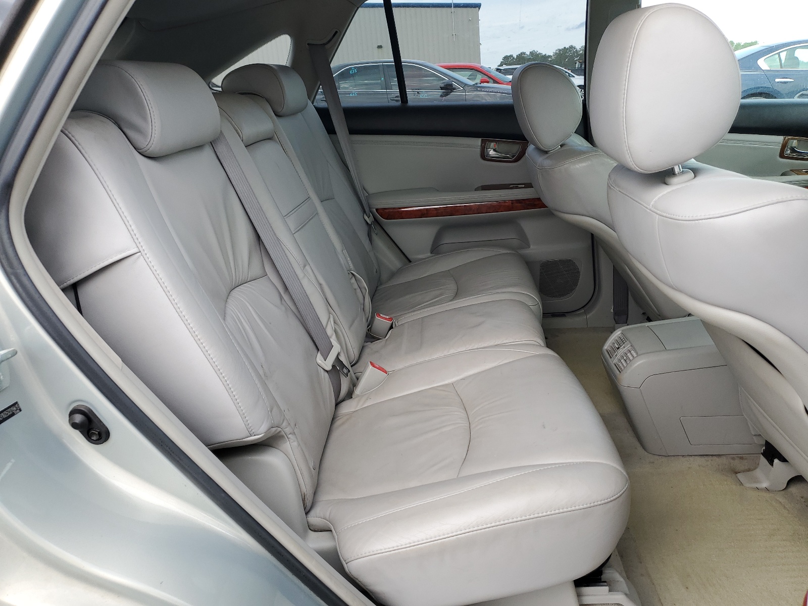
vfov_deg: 53.1
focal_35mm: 26
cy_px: 303
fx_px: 607
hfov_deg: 67.3
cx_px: 404
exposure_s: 1/294
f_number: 1.5
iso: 50
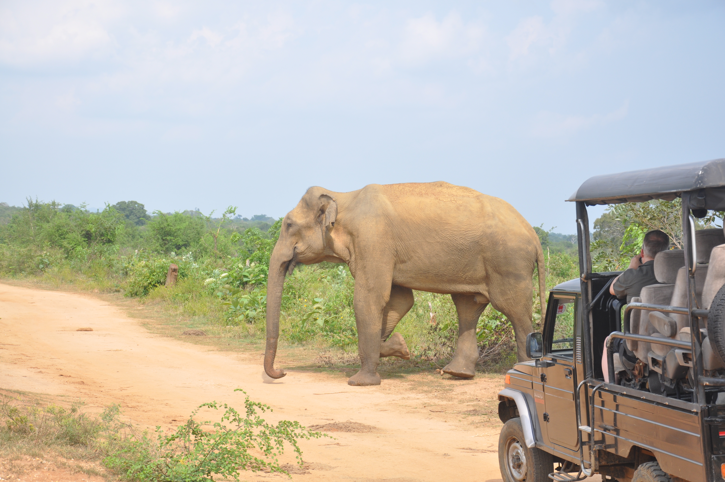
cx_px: 362
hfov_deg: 21.9
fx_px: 1871
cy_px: 241
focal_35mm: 93
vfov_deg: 14.7
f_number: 9
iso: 200
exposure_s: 1/320
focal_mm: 62
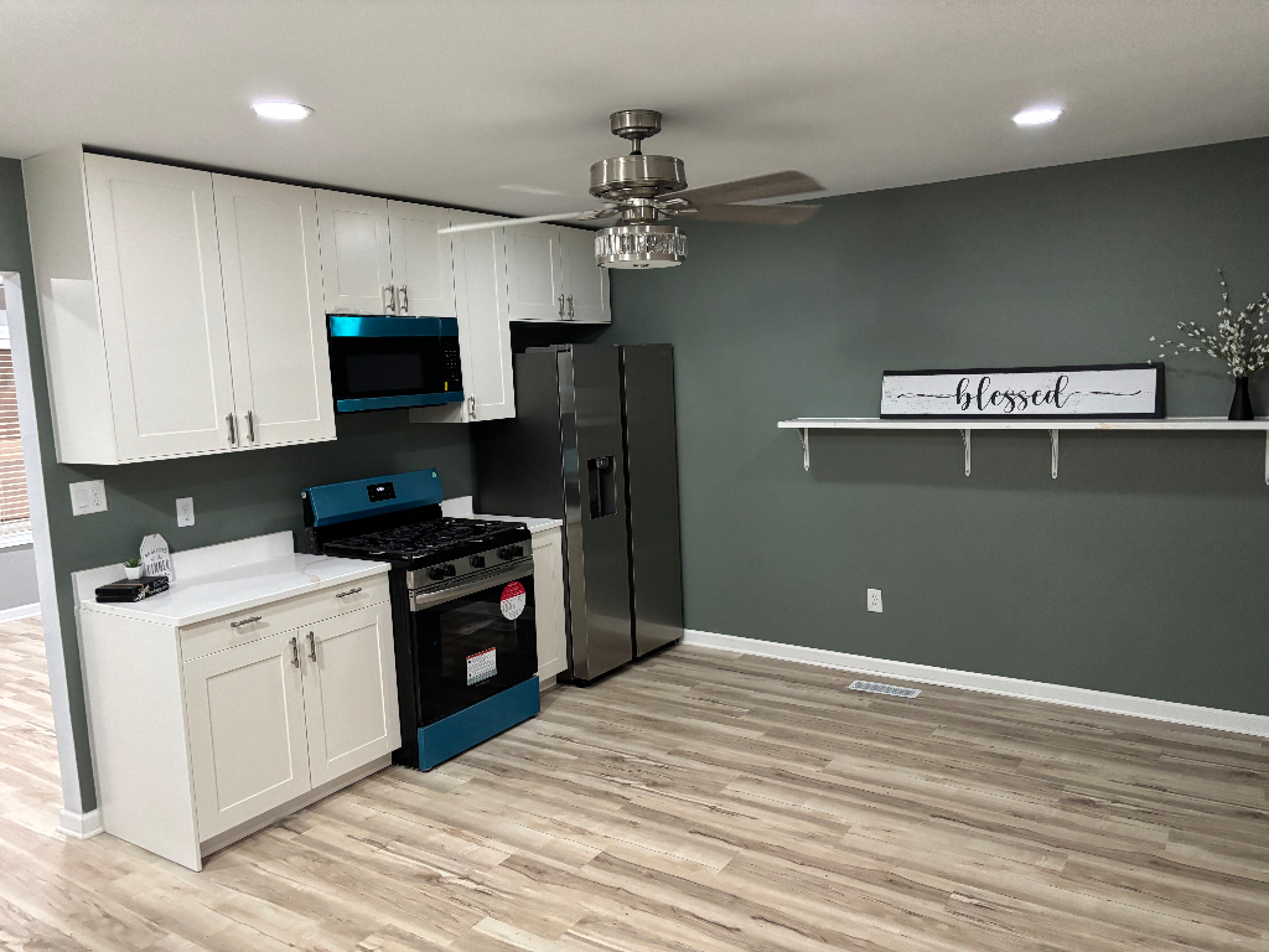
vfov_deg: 53.1
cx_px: 634
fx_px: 953
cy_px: 476
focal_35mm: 26
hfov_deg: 67.3
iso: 500
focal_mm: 5.96
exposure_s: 1/60
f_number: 1.6
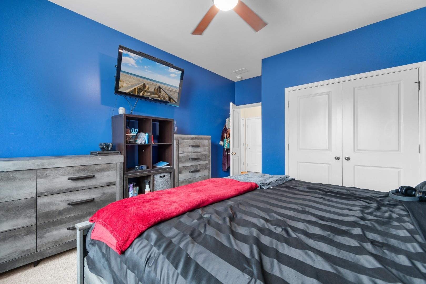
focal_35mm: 15
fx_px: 177
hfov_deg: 100.4
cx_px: 213
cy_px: 142
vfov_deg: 77.3
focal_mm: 10
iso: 100
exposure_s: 1/4
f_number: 4.5
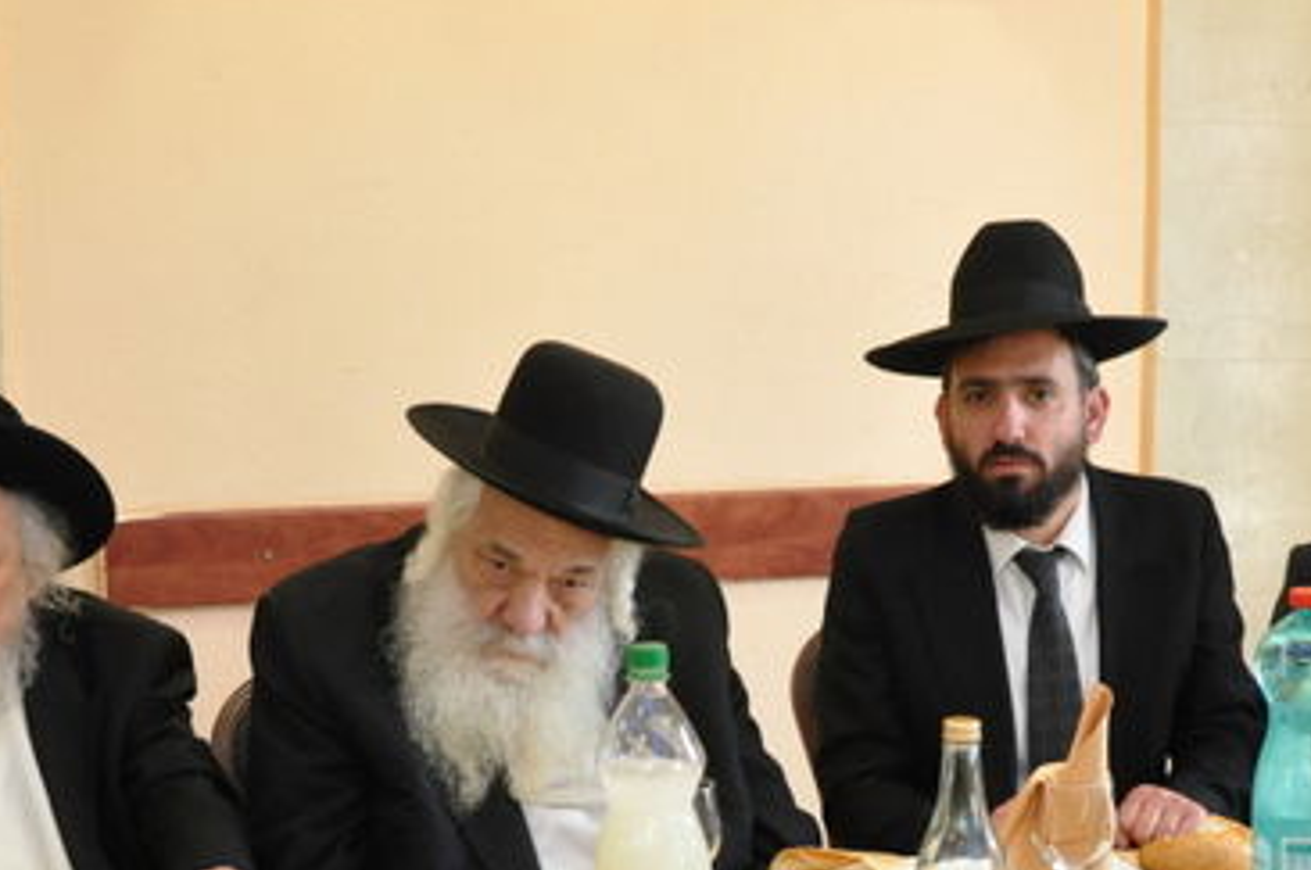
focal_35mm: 59
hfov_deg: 34.0
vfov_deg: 22.7
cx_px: 709
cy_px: 680
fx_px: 2146
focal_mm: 18
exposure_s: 1/60
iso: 1000
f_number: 6.3
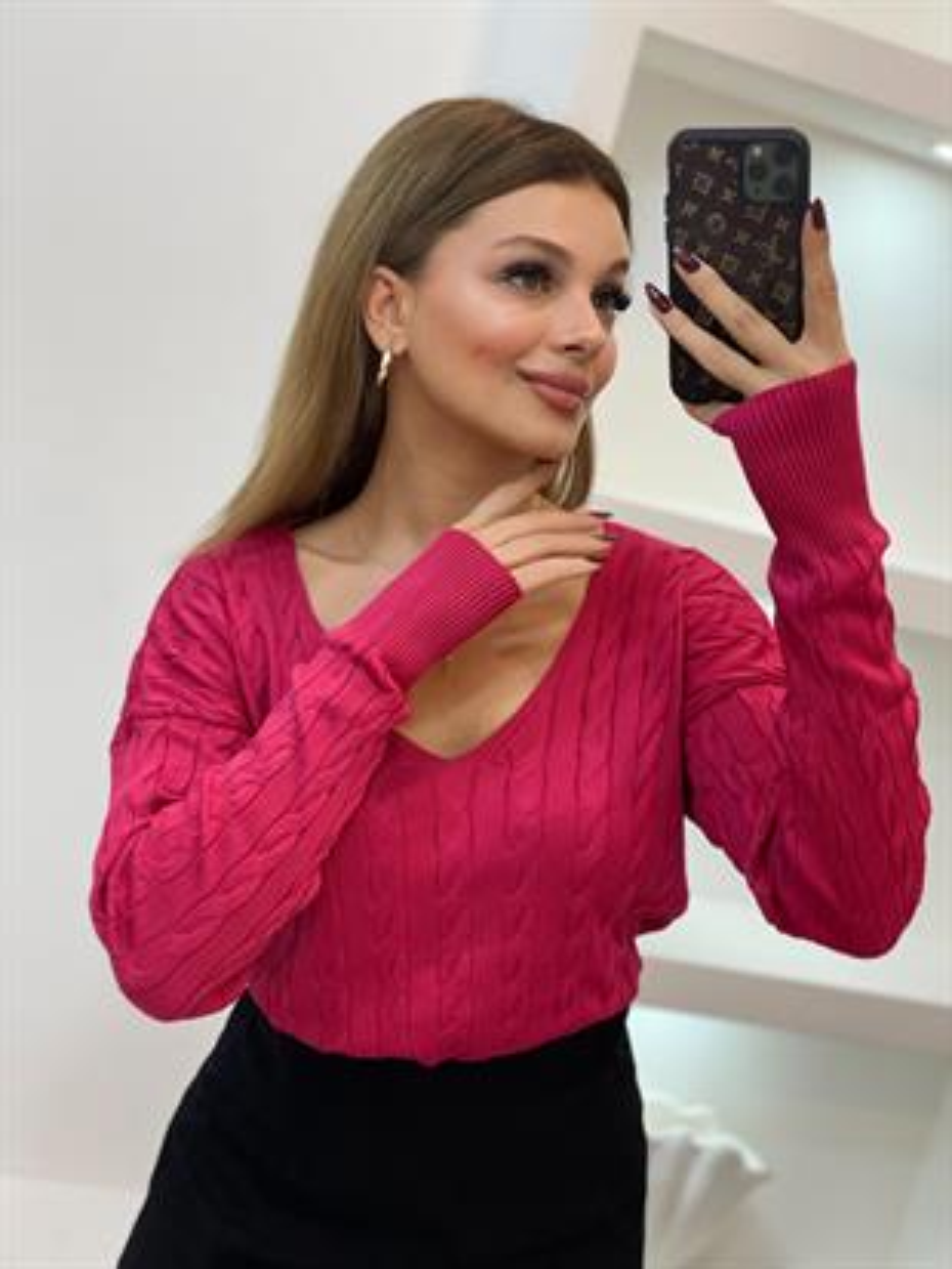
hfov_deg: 28.0
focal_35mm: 52
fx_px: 1906
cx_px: 476
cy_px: 634
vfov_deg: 36.8
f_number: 2
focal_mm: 6
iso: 100
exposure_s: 1/100
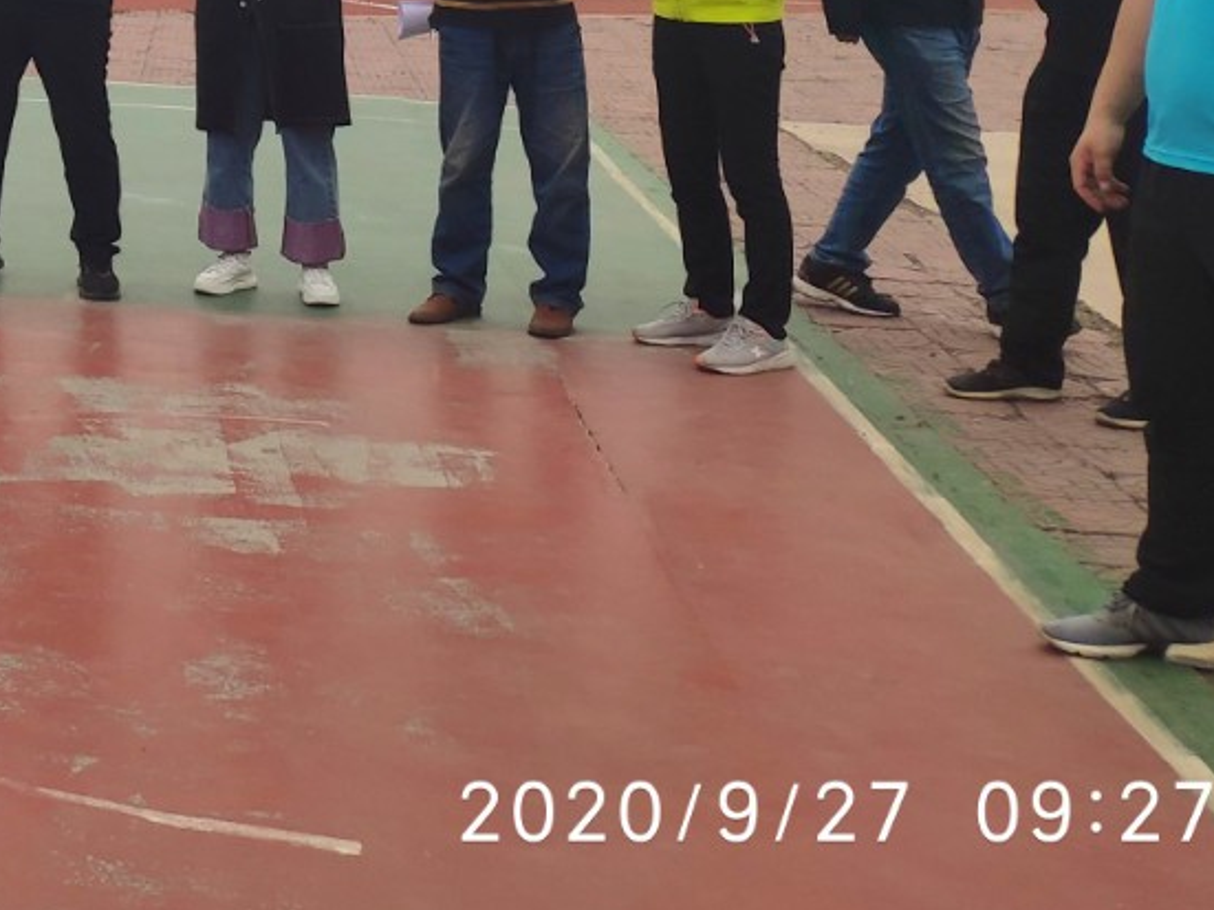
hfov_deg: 26.1
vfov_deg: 21.1
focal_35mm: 61
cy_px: -366
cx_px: -436
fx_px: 2139
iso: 100
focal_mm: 4.22
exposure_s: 1/1067
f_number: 1.8
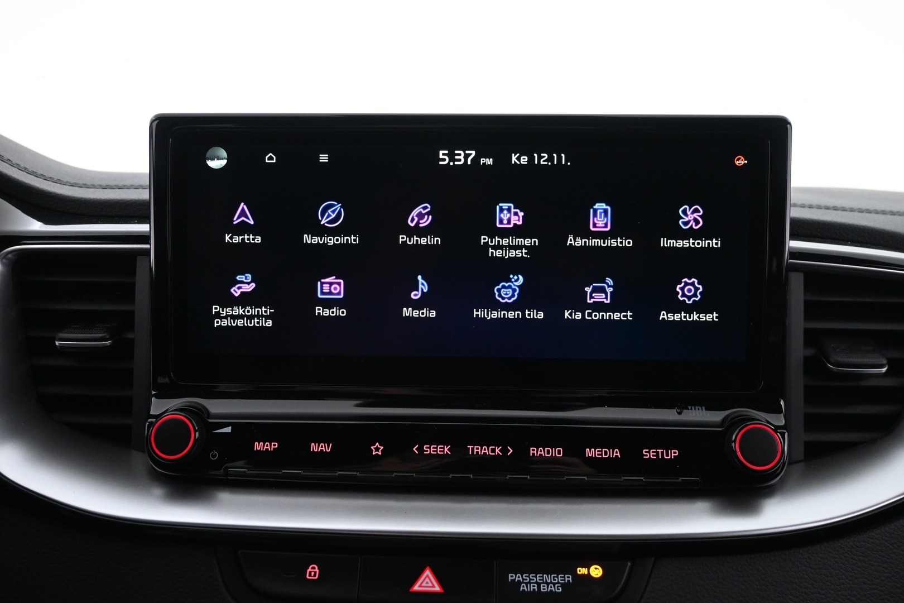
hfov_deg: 61.9
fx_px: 753
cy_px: 302
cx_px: 452
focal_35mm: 30
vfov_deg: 43.6
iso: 2000
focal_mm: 20
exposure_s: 1/30
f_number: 3.8
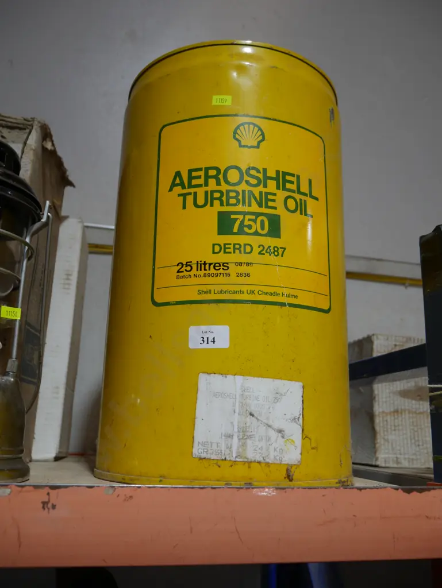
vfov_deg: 56.8
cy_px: 294
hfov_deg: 44.2
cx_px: 221
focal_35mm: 32
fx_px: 544
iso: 200
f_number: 3.6
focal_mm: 16
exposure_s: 1/80
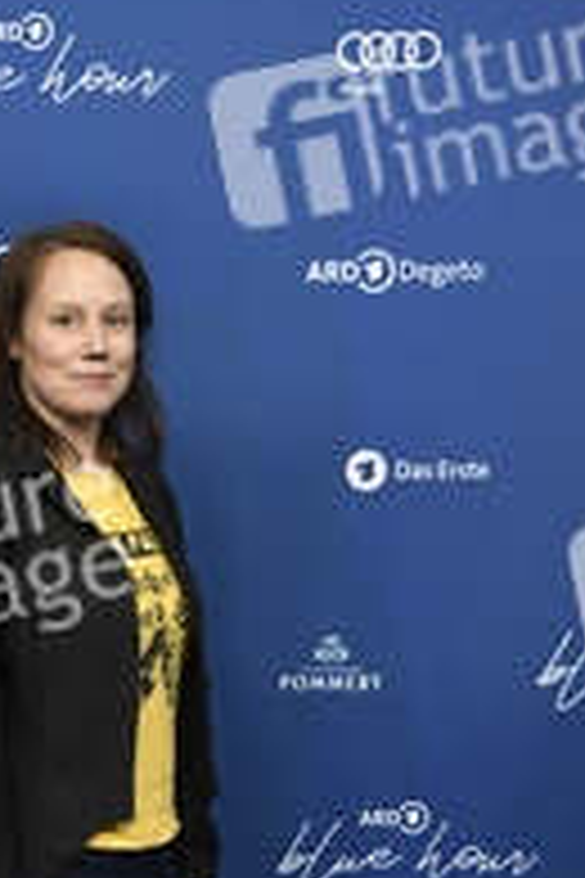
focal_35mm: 86
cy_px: 797
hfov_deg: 15.7
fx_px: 2096
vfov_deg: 23.0
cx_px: 32
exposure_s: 1/250
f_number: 4
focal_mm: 42
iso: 800
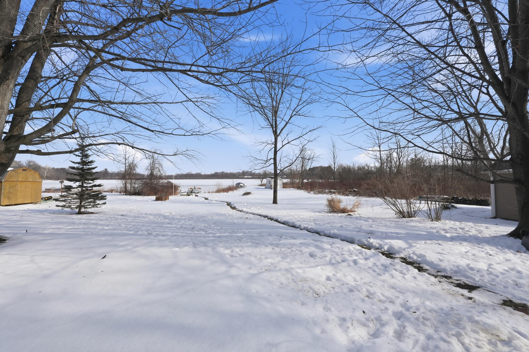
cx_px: 264
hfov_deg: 100.4
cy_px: 176
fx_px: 220
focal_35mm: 15
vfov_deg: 77.3
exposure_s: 1/1000
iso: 250
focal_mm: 10
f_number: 10
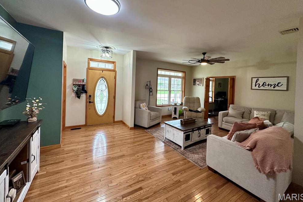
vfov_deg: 76.9
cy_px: 87
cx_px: 153
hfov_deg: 100.4
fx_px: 126
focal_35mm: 15
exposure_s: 1/120
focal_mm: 2.22
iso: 250
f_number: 2.2
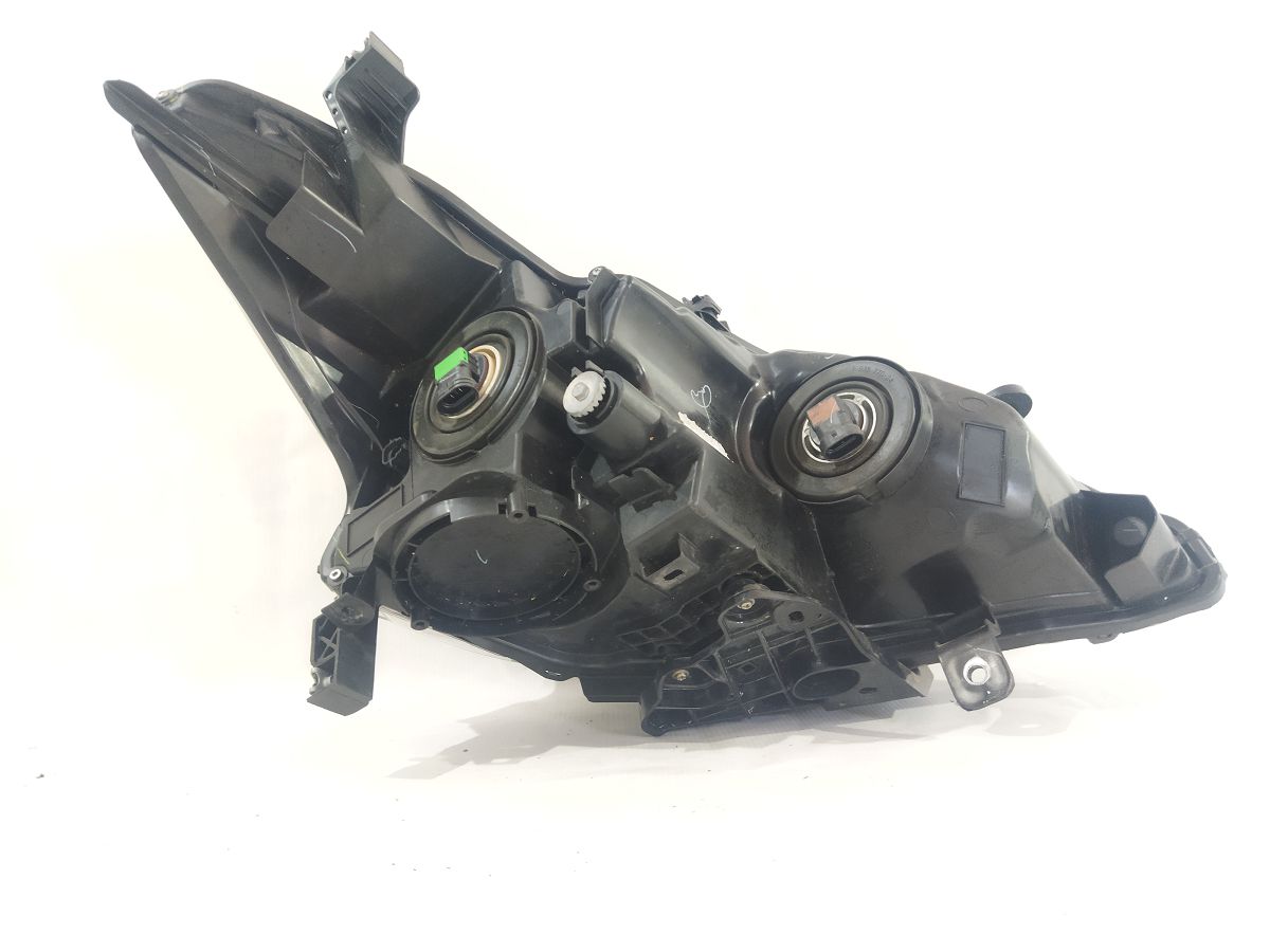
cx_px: 635
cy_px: 476
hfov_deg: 65.3
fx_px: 991
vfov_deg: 51.4
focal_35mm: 27
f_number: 1.79
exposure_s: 1/50
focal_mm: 4.71
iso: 466
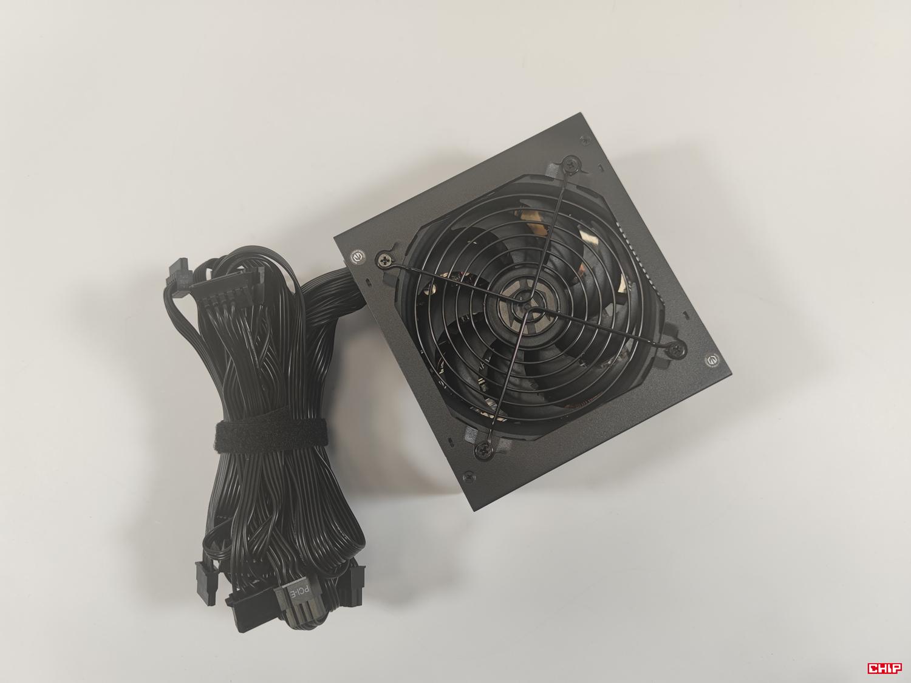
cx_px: 456
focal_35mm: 25
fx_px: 658
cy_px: 342
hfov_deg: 69.4
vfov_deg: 54.9
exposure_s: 1/100
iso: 73
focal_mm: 6.78
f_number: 1.85
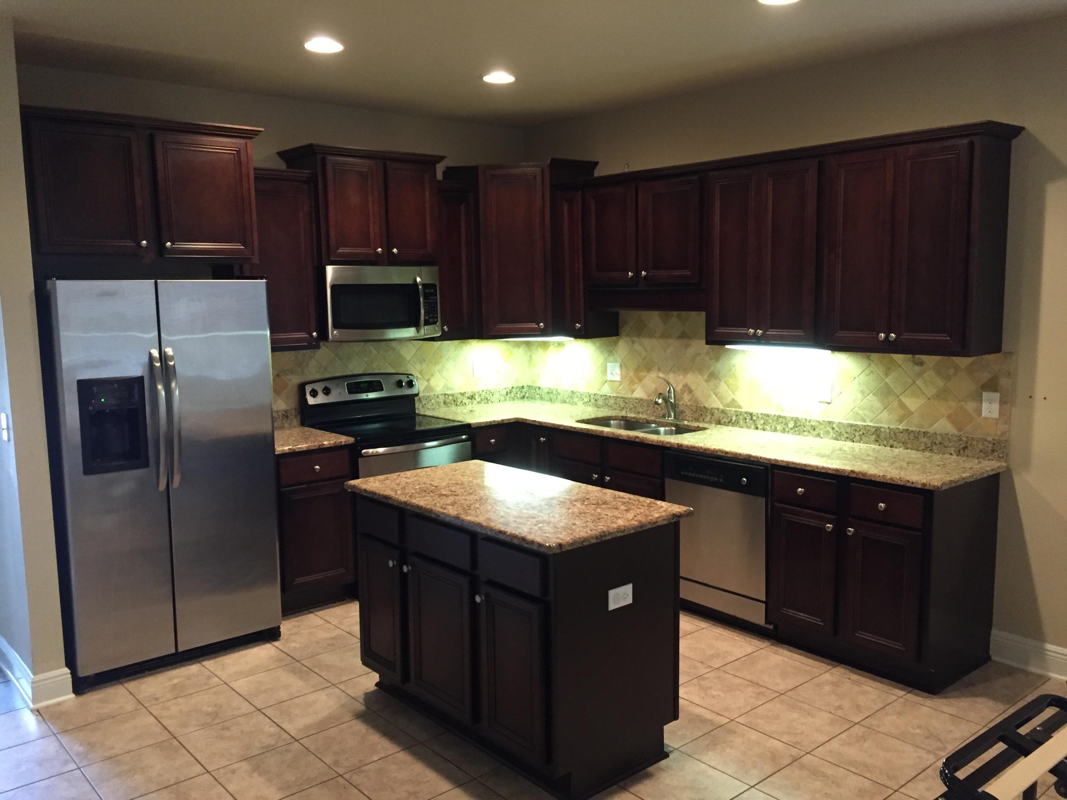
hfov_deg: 61.7
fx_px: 894
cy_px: 400
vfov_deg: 48.2
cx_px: 534
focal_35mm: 29
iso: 250
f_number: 2.2
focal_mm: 4.15
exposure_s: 1/20
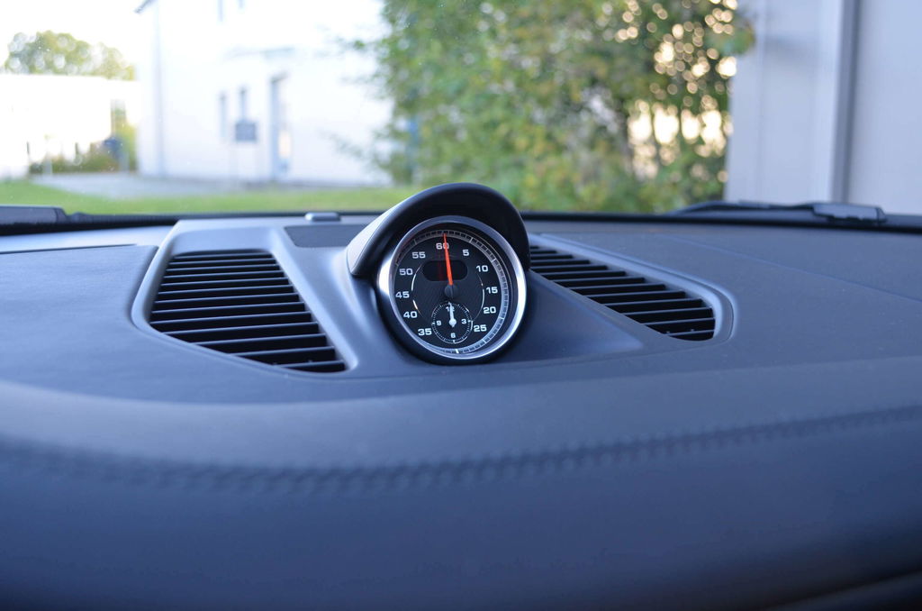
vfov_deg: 36.7
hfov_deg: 53.2
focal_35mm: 36
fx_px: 920
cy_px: 306
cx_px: 461
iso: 400
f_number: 4
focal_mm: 24
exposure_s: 1/60
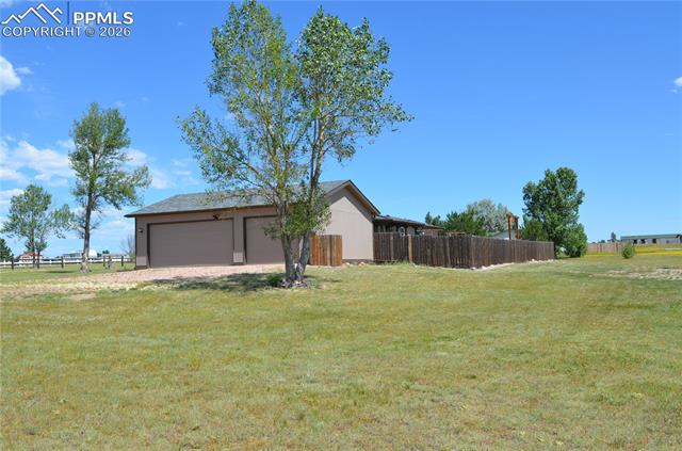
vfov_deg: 36.7
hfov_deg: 53.3
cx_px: 341
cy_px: 226
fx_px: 680
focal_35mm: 36
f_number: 8
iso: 100
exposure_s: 1/250
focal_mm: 24
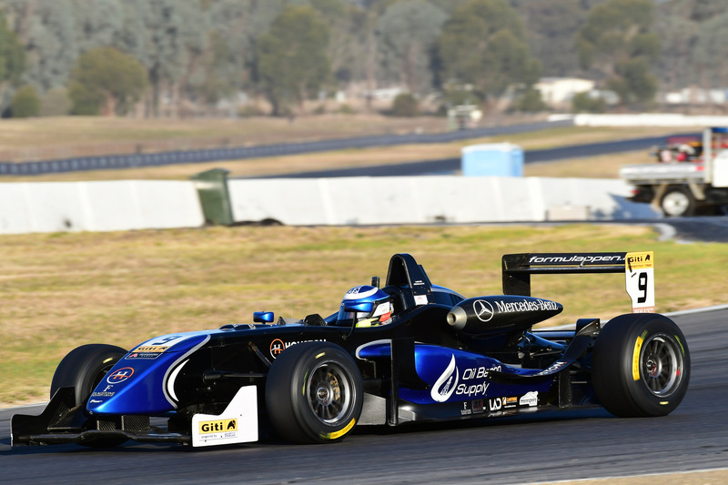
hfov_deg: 4.3
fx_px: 9704
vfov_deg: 2.9
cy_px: 242
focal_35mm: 480
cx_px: 364
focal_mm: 320
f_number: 9
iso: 500
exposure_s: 1/640
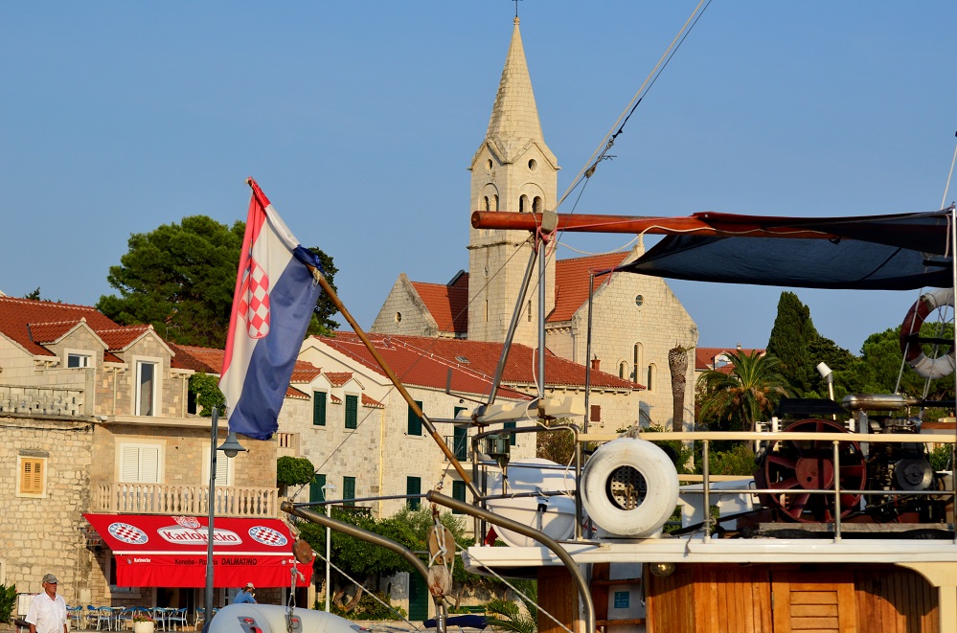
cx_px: 478
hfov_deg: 19.5
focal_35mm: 105
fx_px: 2785
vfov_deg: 13.0
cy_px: 316
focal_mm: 70
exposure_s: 1/2500
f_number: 5.6
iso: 400
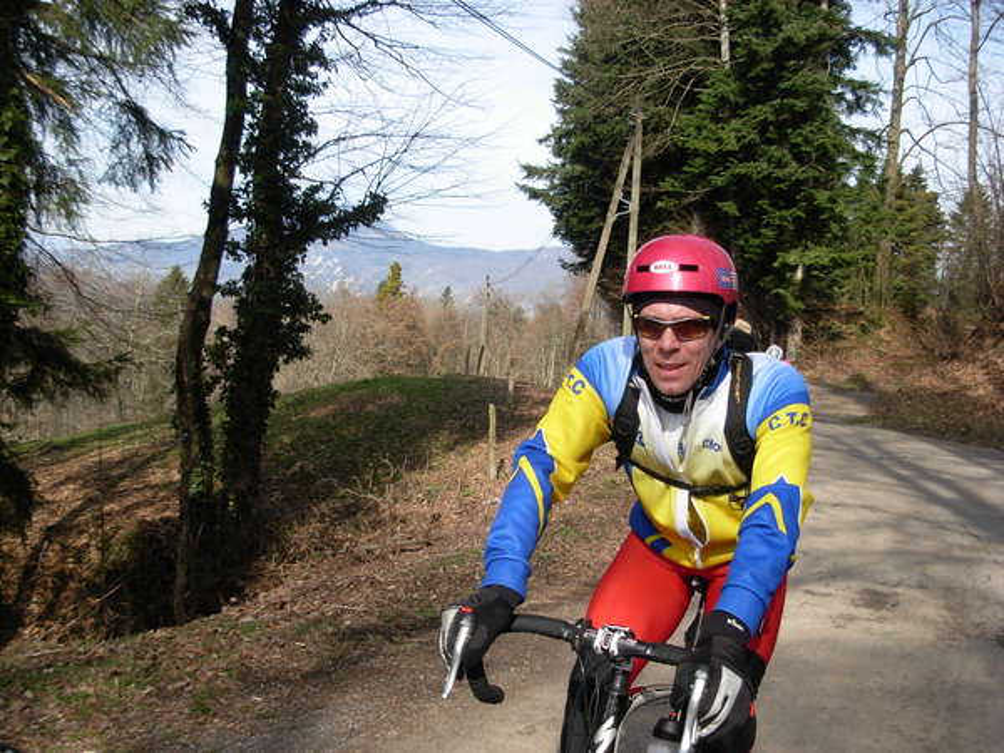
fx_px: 1102
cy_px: 376
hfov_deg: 49.0
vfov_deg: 37.7
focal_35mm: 38
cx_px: 502
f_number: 2.9
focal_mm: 6.3
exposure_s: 1/664
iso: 79
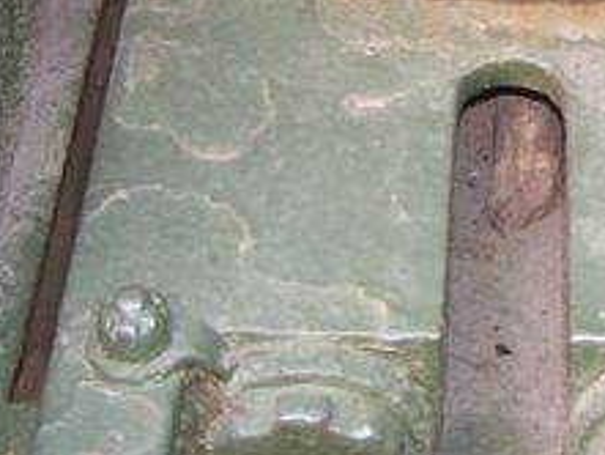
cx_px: 630
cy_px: -236
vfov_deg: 10.7
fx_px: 2343
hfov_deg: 14.4
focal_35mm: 134
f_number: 2.7
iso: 80
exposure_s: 1/60
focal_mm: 6
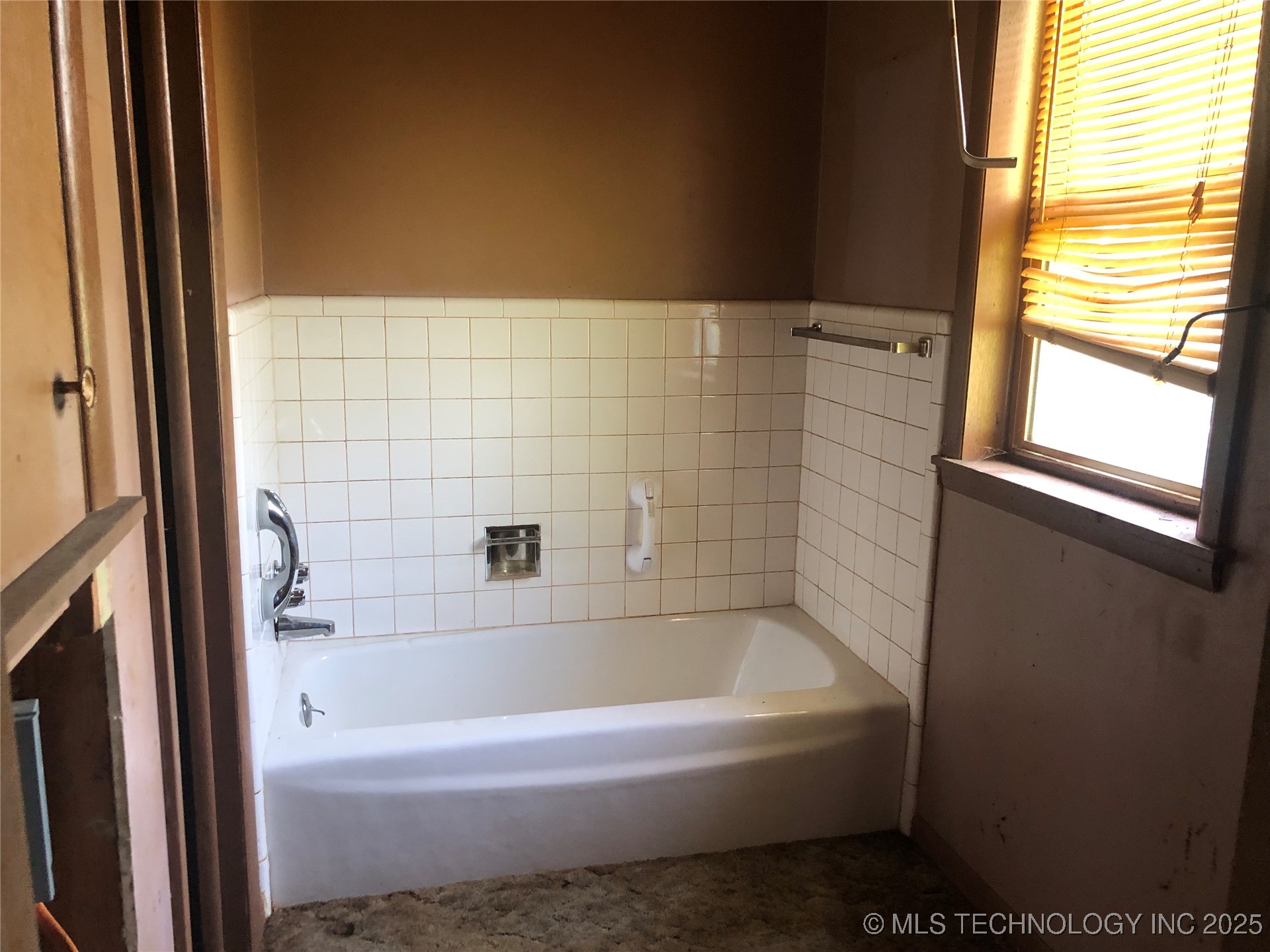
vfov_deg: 49.7
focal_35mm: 28
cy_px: 476
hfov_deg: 63.4
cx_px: 635
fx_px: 1027
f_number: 1.8
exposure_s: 1/15
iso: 80
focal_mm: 3.99
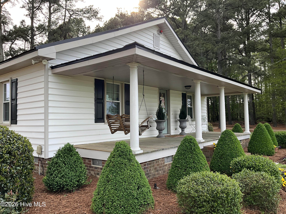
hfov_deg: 61.7
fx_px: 240
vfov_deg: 48.2
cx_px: 143
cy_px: 107
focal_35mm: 29
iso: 25
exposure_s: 1/435
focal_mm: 3
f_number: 1.8
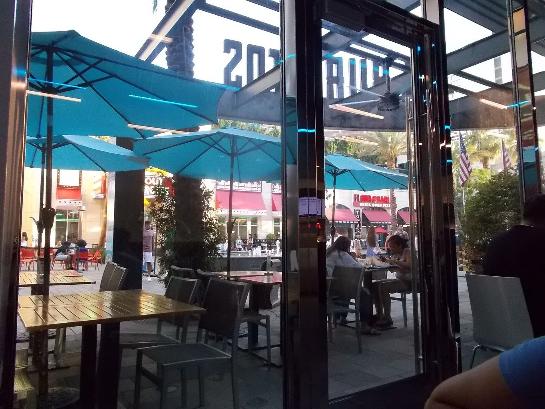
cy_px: 204
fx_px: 409
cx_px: 272
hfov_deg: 67.3
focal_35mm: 26
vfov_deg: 53.1
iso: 400
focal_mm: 4.6
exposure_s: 1/160
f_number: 3.2
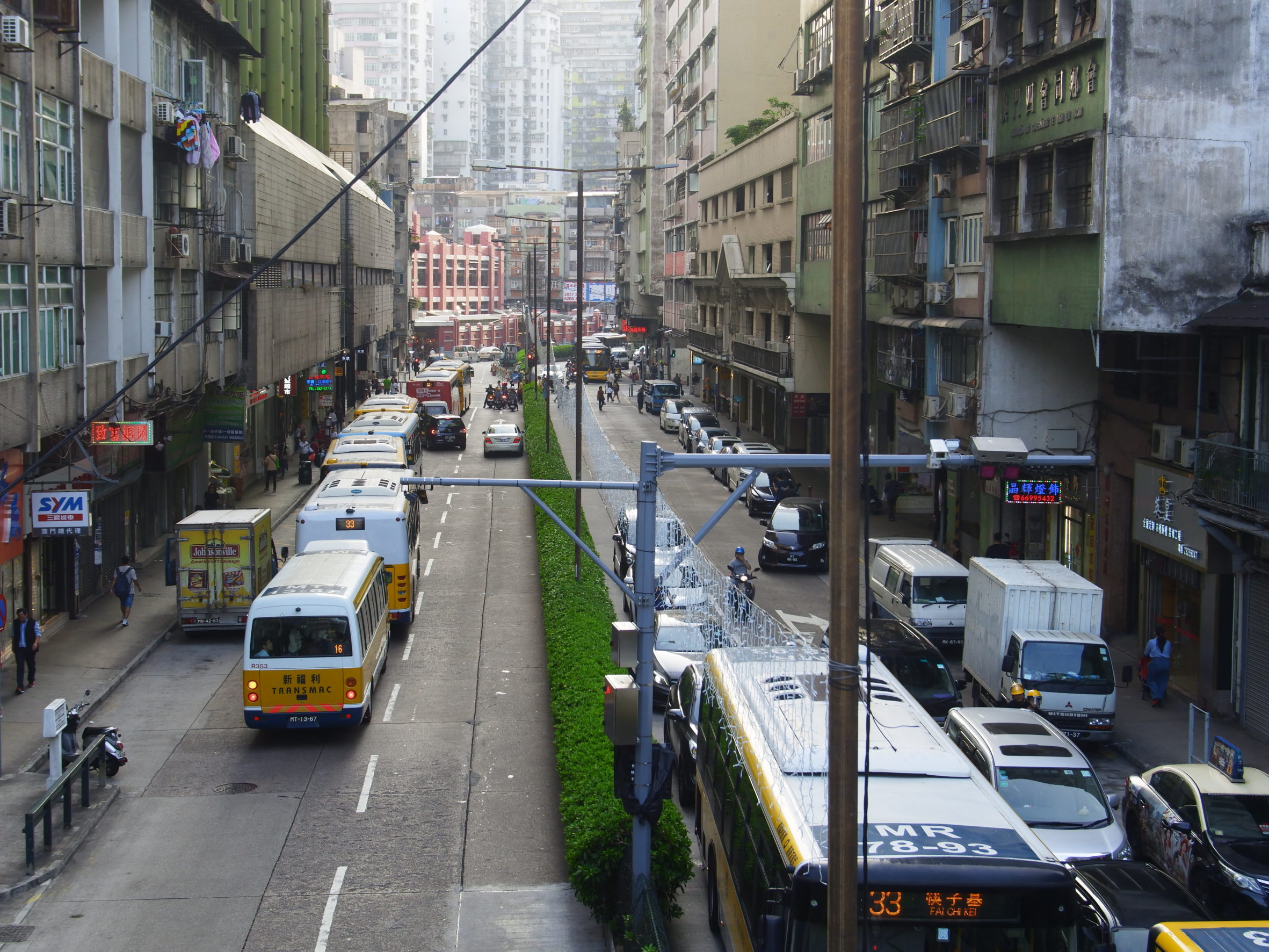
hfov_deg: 36.8
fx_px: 1906
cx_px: 594
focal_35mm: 52
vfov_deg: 28.0
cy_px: 448
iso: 200
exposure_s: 1/160
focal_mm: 24
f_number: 5.2
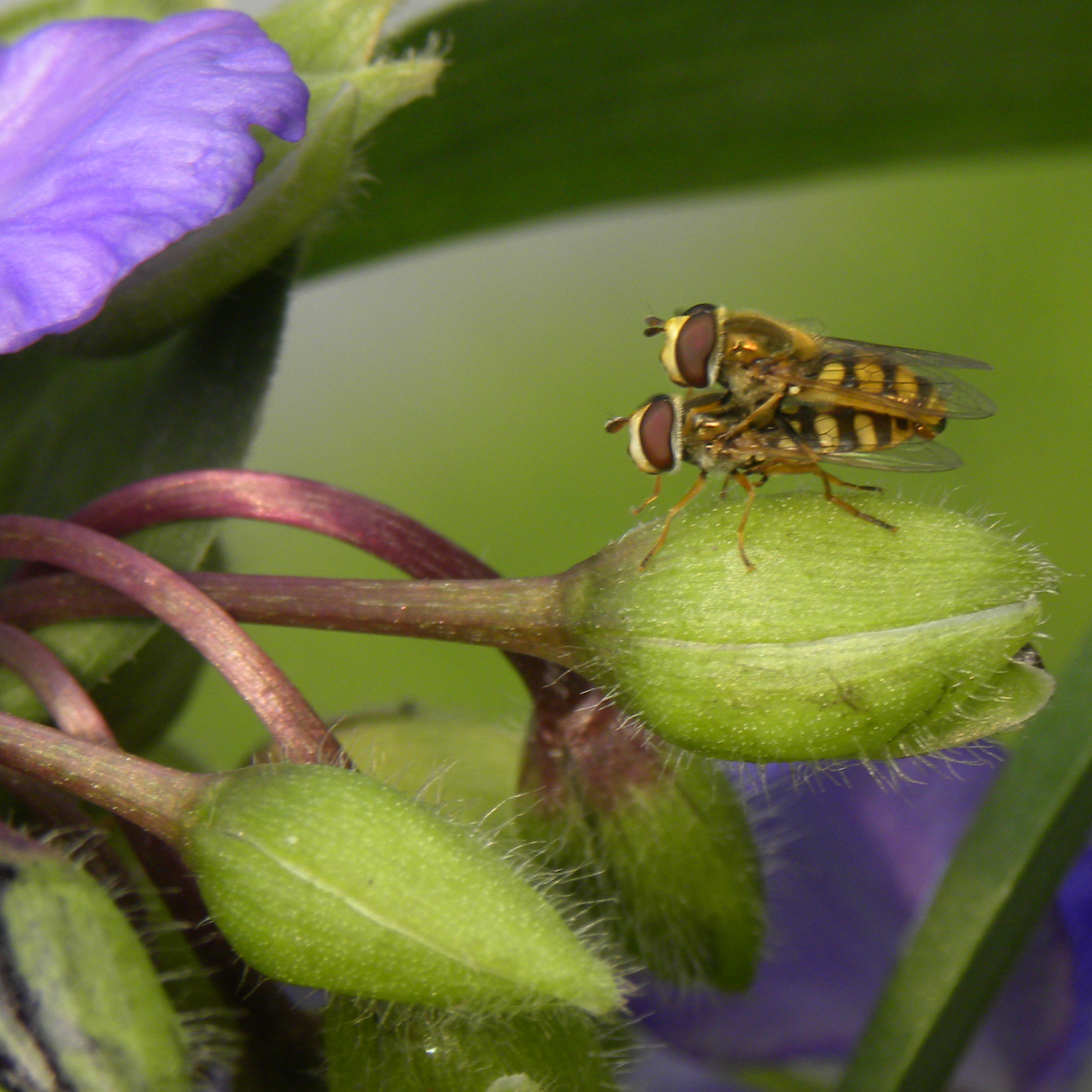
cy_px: 361
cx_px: 893
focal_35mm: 249
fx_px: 8887
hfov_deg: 7.0
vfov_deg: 7.0
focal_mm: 25.7
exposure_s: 1/60
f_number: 4.5
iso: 79
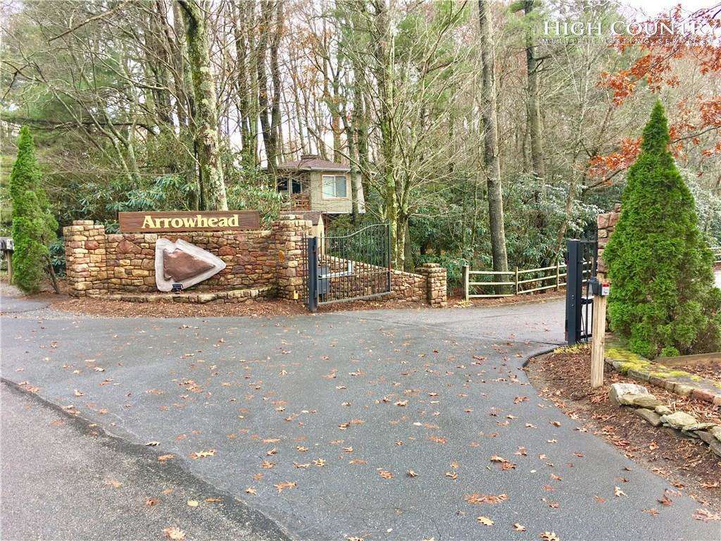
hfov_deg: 61.7
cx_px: 360
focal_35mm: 29
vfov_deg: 48.2
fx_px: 604
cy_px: 270
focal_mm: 4.15
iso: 25
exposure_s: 1/60
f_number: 2.2
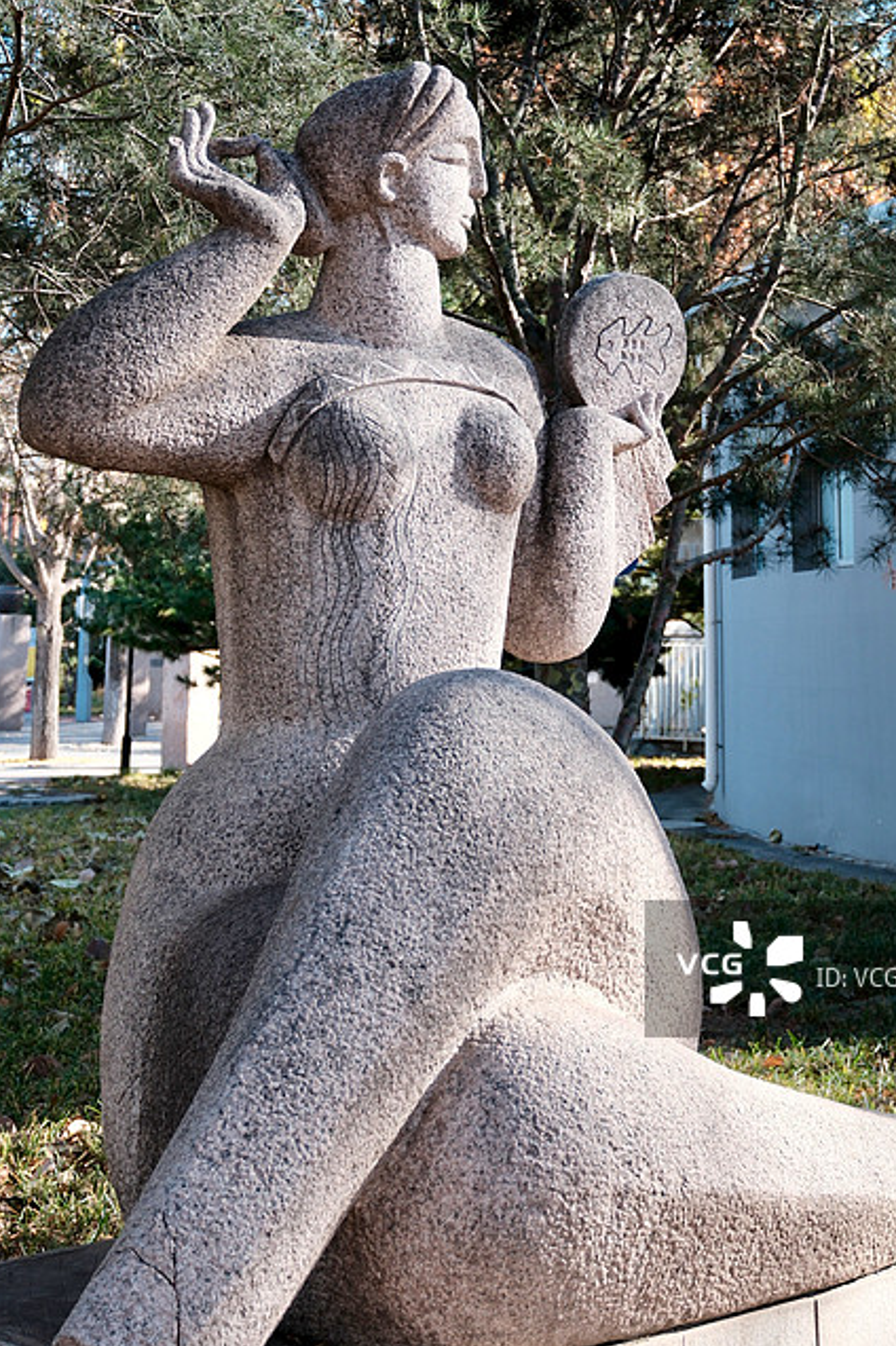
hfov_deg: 25.0
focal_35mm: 54
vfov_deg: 36.8
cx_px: 553
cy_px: 573
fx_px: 2018
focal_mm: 28.7
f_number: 3.6
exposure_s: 1/350
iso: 250
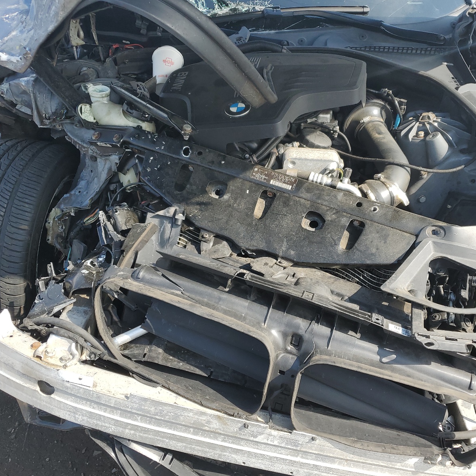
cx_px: 279
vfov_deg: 52.5
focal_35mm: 31
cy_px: 240
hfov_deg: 52.3
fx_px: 482
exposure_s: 1/1111
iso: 50
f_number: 1.5
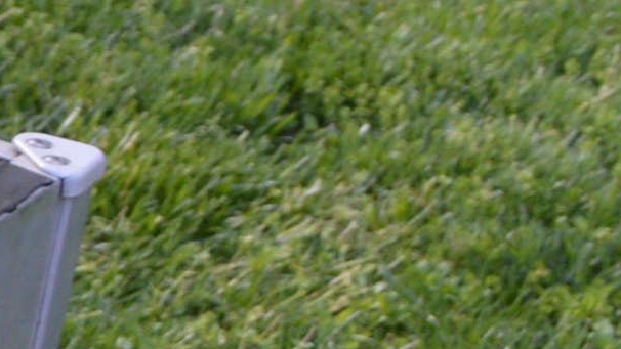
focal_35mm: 257
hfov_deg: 7.4
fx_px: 4232
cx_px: -1283
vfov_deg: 4.7
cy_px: 127
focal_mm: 22
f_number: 5.6
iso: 220
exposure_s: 1/125
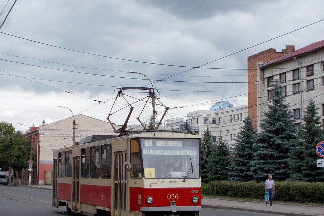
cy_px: 93
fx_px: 621
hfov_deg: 29.2
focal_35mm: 69
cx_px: 197
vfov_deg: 19.7
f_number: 4.5
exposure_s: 1/400
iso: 80
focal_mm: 9
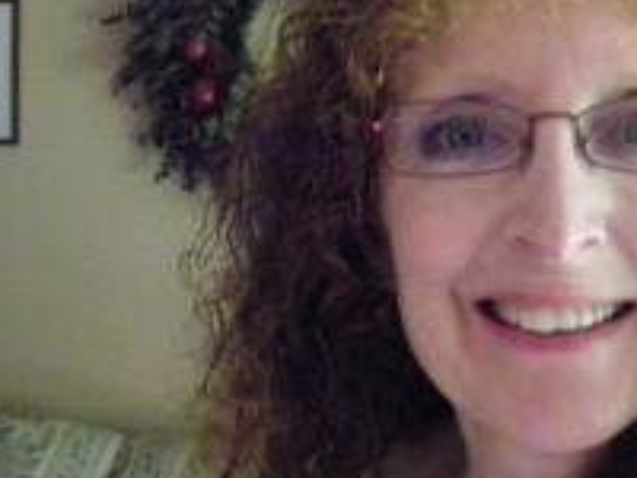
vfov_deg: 23.3
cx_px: 494
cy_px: 221
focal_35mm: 63
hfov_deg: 30.1
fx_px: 1159
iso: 1600
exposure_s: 1/13
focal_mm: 5
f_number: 3.5
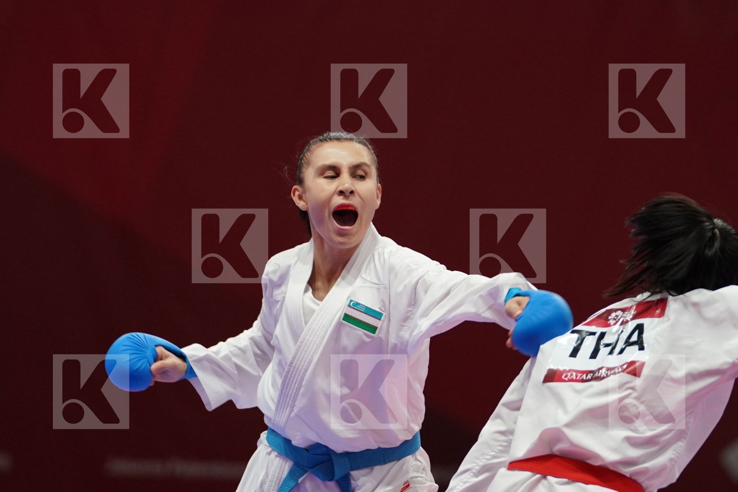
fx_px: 6908
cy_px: 246
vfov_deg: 4.1
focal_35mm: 337
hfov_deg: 6.1
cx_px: 369
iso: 3200
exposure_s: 1/1000
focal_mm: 225
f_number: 4
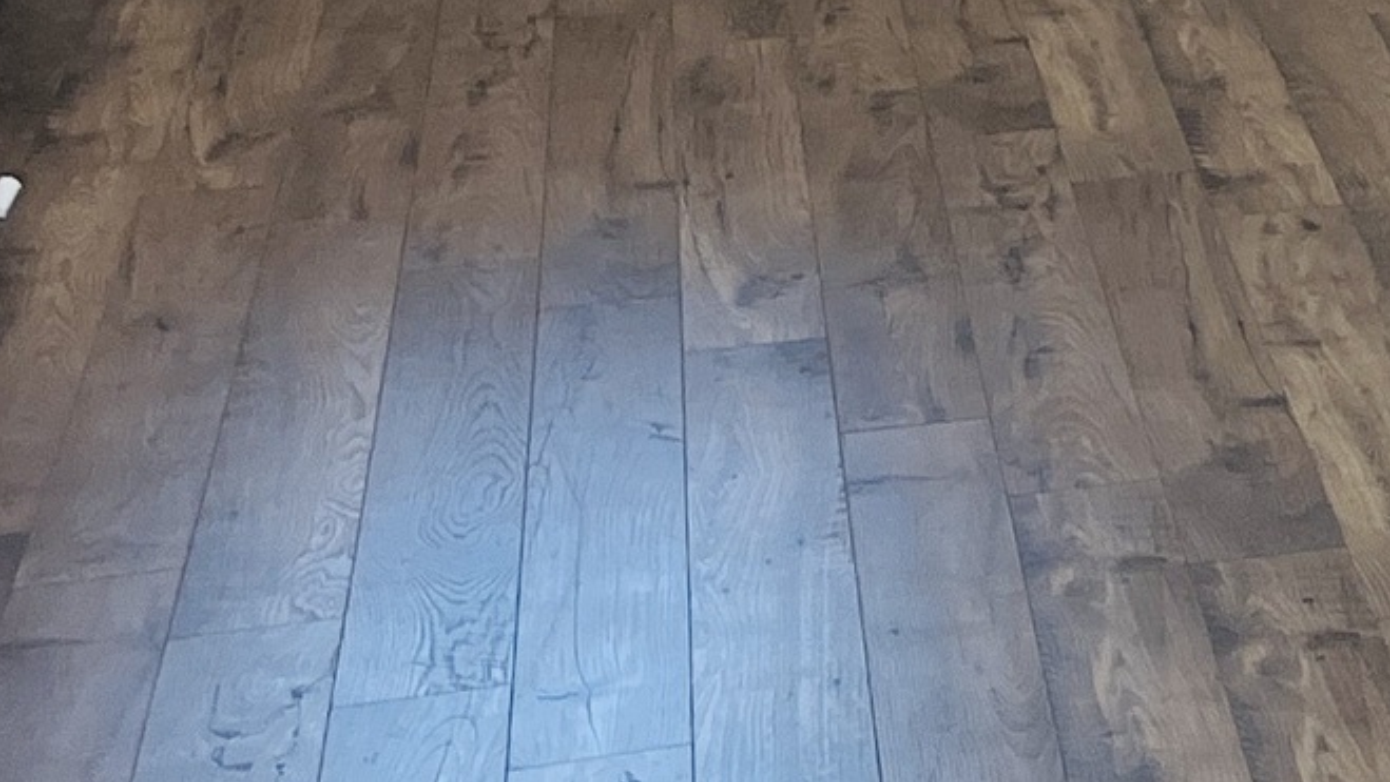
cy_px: -780
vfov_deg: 8.7
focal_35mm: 132
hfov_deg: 14.4
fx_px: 4866
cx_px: 2447
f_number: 1.6
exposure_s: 1/120
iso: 125
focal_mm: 5.1
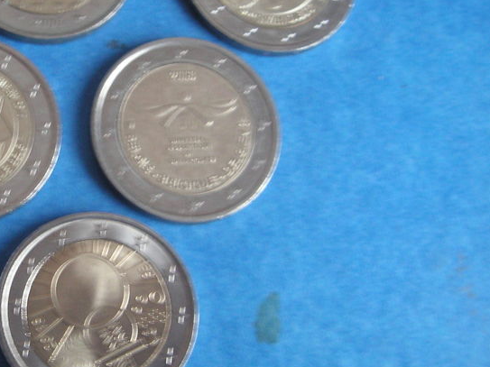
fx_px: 991
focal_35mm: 70
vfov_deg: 21.0
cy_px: 149
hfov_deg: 27.0
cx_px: 67
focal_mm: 6.3
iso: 100
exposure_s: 1/8
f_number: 3.3
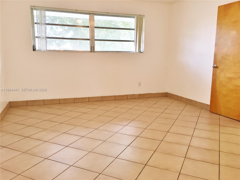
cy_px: 90
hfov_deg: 61.7
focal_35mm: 29
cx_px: 120
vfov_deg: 48.2
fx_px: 201
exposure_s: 1/30
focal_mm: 4.15
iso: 50
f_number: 2.2
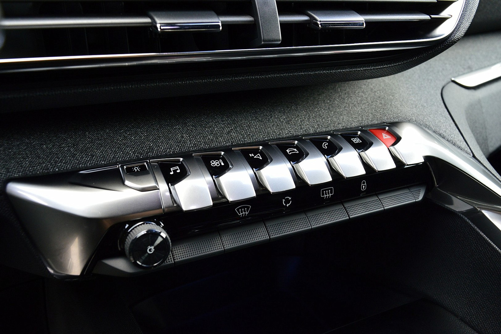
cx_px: 250
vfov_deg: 43.6
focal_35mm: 30
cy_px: 167
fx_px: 417
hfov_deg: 61.9
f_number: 7.1
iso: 800
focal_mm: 20
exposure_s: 1/60
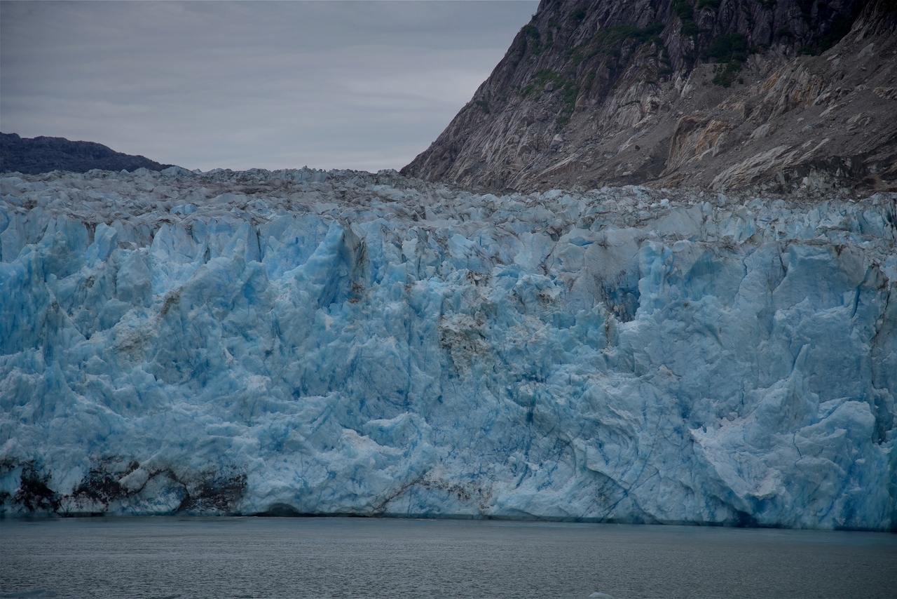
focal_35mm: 120
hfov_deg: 17.1
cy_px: 300
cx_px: 448
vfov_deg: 11.4
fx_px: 2990
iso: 100
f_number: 5.6
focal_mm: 120
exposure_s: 1/250
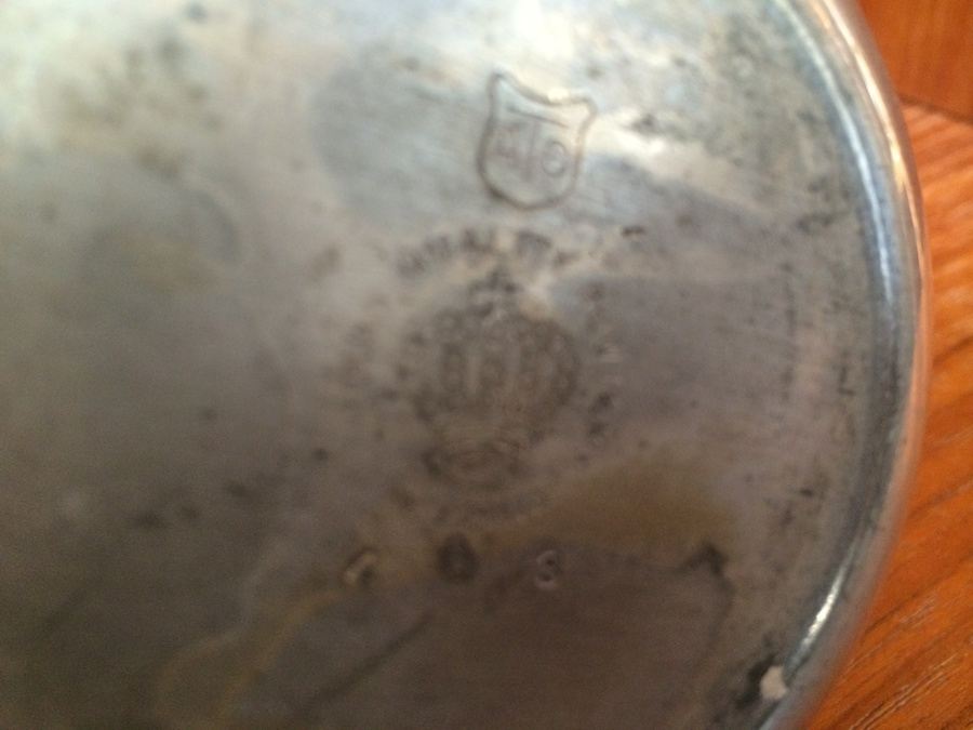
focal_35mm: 30
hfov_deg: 60.0
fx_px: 843
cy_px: 365
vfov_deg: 46.8
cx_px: 486
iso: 250
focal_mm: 4.12
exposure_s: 1/30
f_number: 2.2
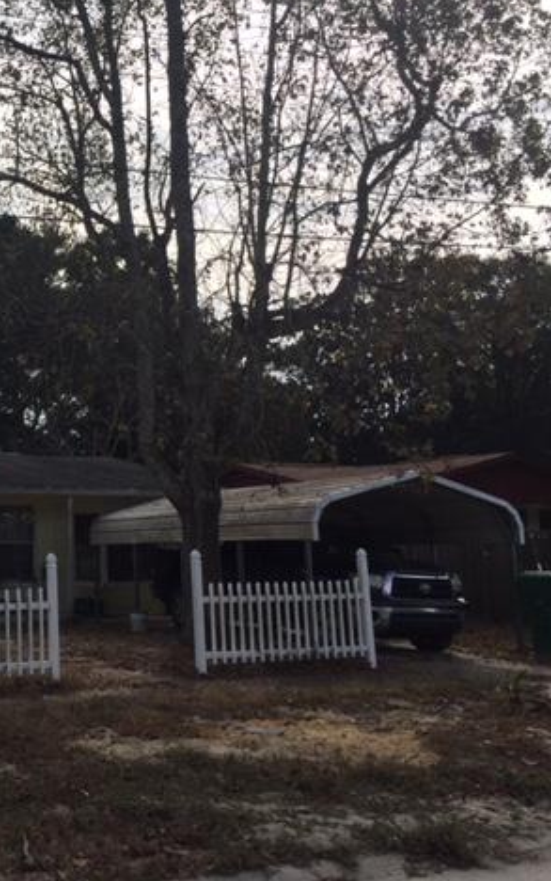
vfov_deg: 47.2
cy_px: 433
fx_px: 1008
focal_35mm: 42
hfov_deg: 28.4
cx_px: -17
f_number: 2.2
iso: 32
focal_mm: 4.15
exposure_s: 1/3049
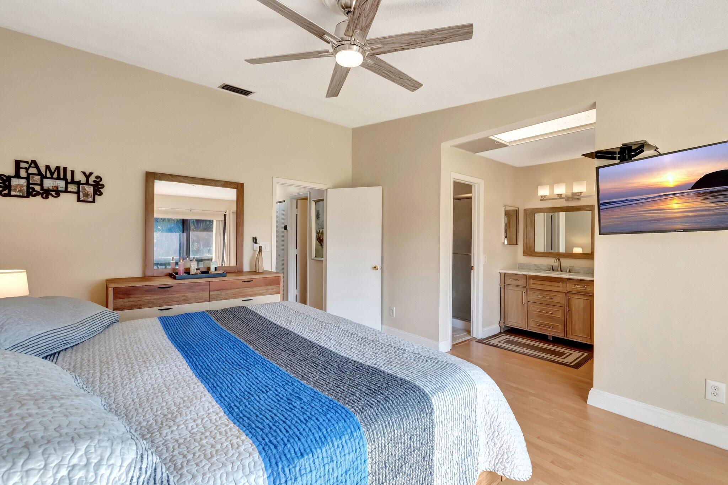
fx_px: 303
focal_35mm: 15
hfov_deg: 100.4
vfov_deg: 77.3
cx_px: 364
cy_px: 242
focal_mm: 10
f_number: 8
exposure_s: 1/20
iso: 1000
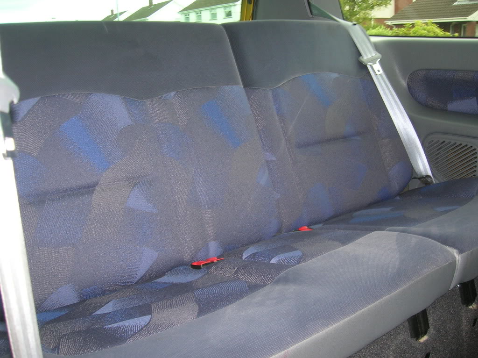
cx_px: 239
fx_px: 469
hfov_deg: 54.0
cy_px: 179
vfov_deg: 41.7
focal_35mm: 34
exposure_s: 1/60.1
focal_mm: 5.7
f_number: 2.9
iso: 73
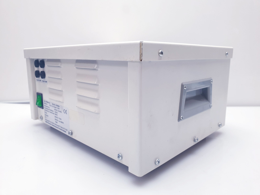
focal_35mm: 26
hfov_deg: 67.3
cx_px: 130
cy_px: 98
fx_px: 195
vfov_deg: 53.1
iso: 80
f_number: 2.4
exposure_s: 1/50
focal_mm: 4.3
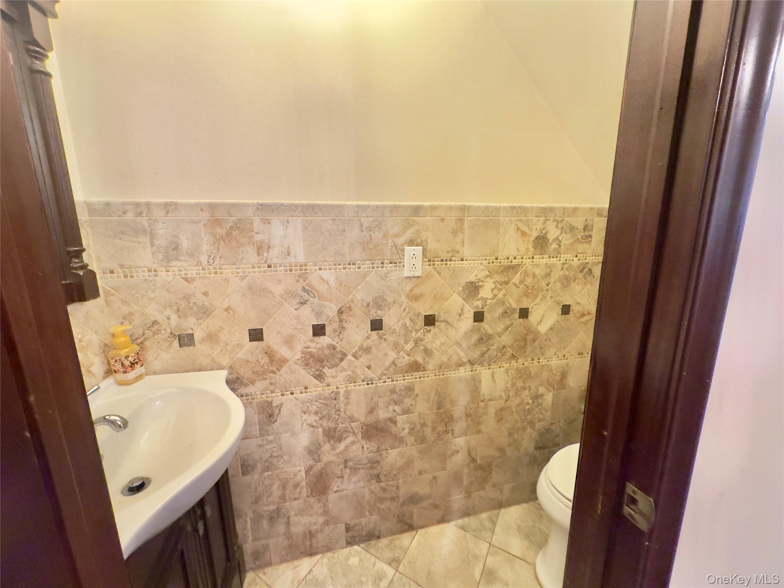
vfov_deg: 85.7
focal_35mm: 14
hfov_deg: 102.1
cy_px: 294
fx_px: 317
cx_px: 392
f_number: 2.2
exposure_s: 1/60
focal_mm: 2.22
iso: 1000
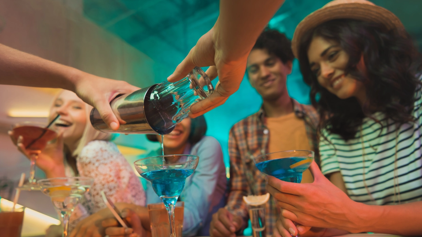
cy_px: 140
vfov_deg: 44.2
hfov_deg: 71.9
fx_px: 291
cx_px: 207
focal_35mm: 26
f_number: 3.2
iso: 80
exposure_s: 1/125
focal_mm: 24
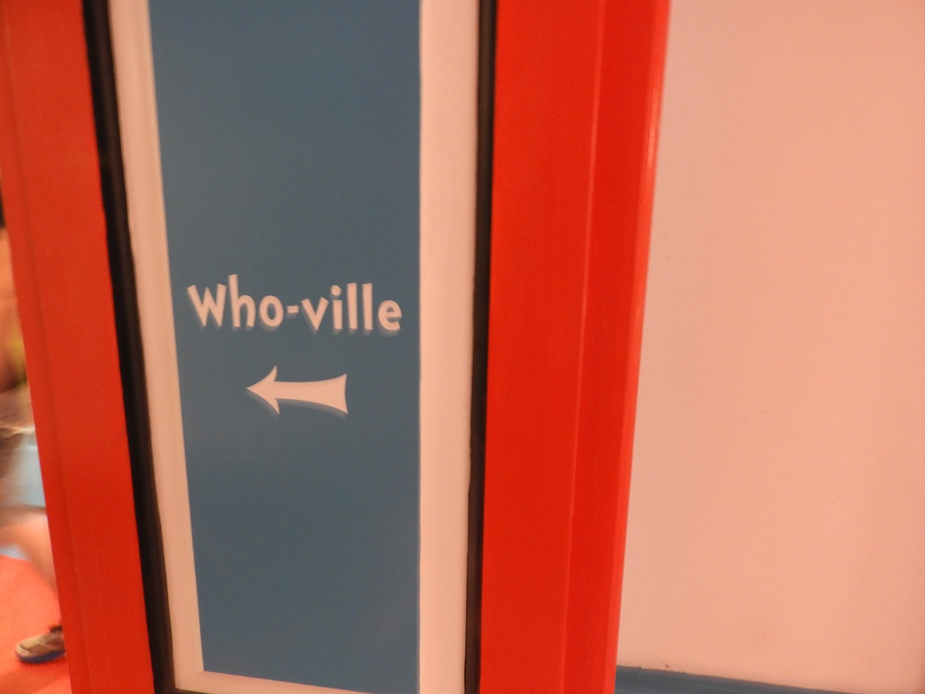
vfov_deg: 56.8
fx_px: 641
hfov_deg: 71.6
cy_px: 347
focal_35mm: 24
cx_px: 462
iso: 400
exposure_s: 1/10
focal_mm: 4.3
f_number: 3.3
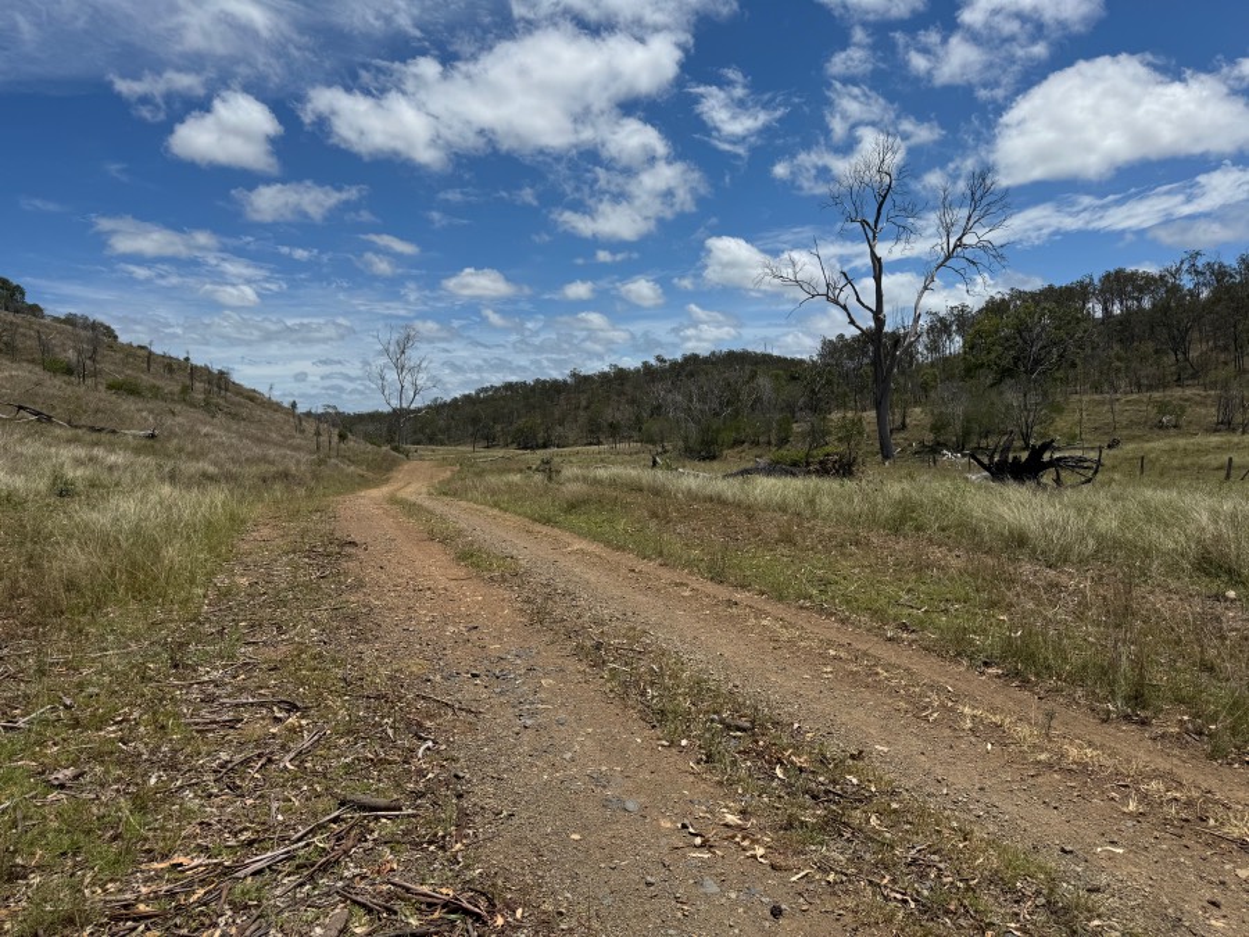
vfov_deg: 56.8
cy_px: 468
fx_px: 866
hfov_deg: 71.6
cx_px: 624
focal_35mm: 24
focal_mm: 6.76
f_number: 1.78
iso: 80
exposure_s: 1/9009
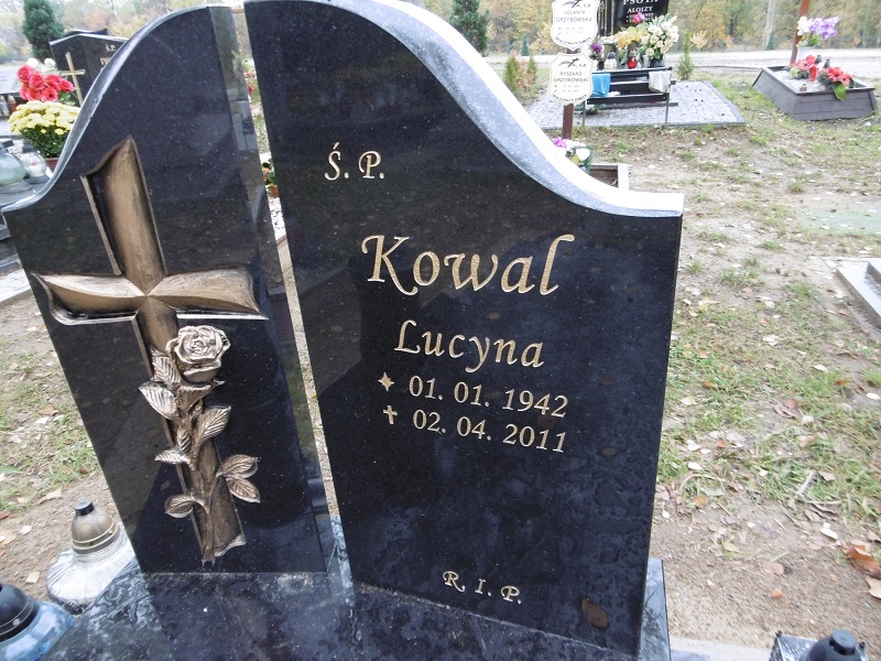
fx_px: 611
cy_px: 330
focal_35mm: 24
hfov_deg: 71.6
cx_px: 440
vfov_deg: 56.8
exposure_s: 1/60
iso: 160
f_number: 3.1
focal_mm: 4.3
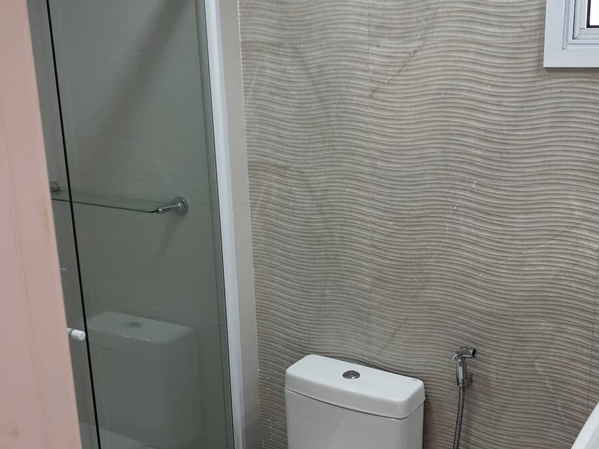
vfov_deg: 32.1
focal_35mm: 45
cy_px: 261
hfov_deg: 42.0
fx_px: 779
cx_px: 340
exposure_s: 1/30
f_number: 1.8
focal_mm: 4
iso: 25
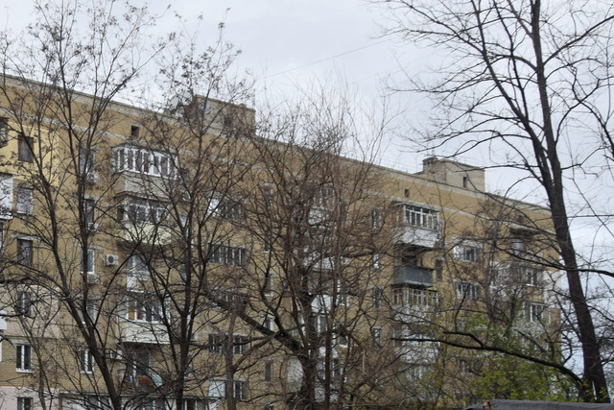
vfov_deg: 24.7
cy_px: 322
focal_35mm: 54
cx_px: 21
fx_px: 921
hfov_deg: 34.1
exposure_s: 1/40
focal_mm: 18
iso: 100
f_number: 3.5
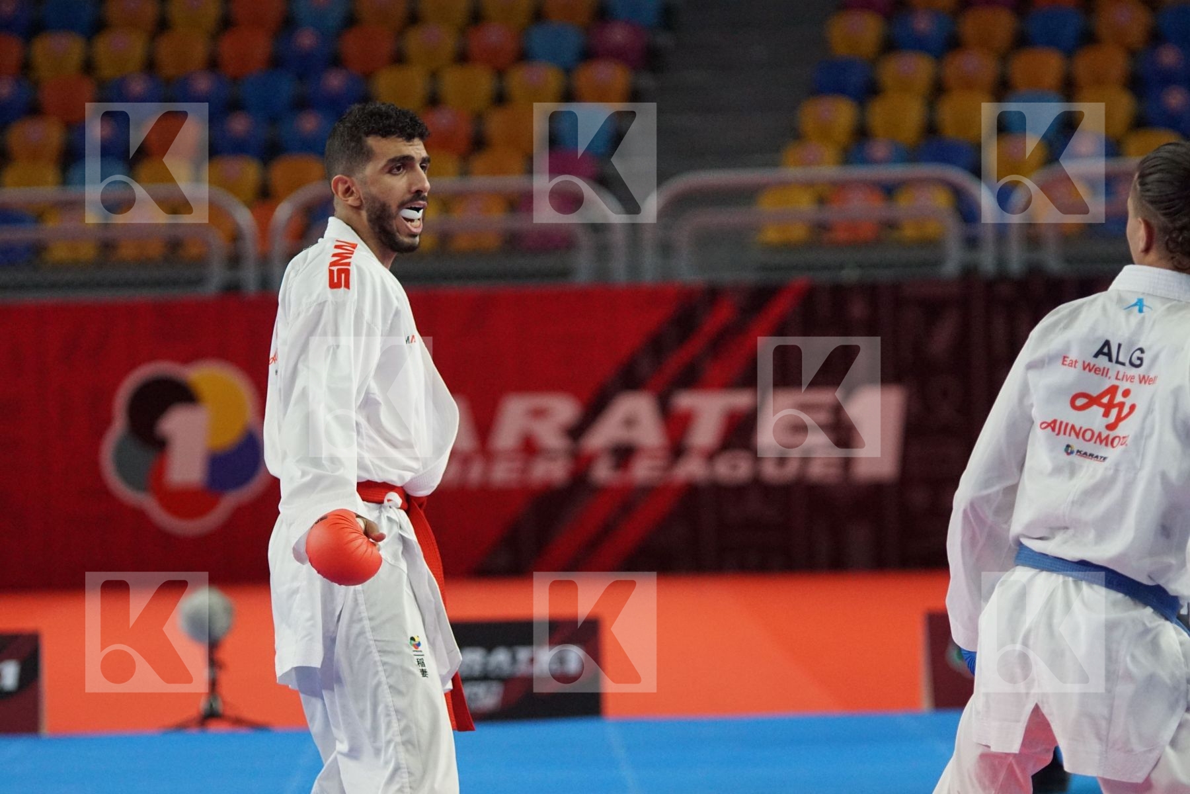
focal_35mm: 195
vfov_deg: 7.0
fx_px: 6445
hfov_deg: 10.5
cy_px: 397
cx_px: 595
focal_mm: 130
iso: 3200
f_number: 2.8
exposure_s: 1/2000
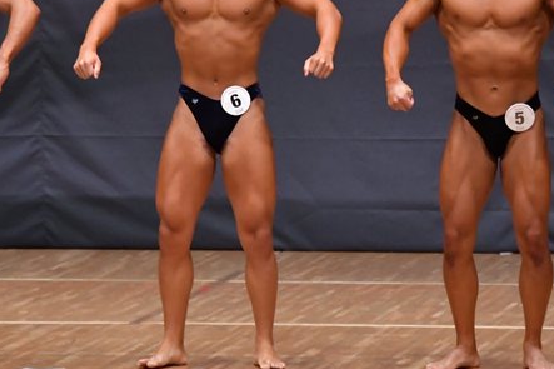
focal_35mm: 446
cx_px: 277
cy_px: 114
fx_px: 6861
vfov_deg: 3.1
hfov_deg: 4.6
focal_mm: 170
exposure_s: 1/400
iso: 6400
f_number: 5.6
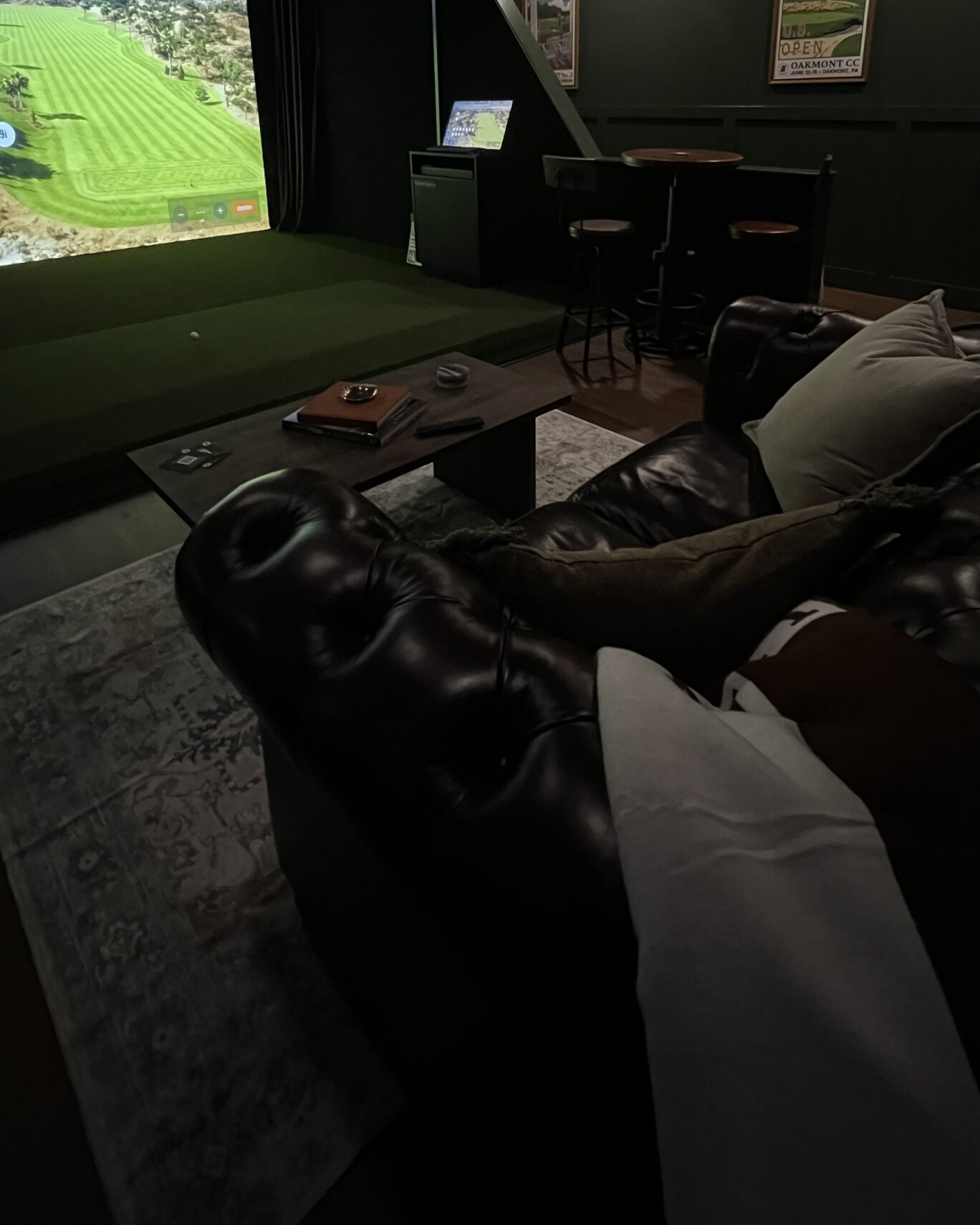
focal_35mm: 19
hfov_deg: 70.8
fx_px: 689
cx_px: 504
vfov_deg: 77.4
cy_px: 313
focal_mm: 1.57
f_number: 1.8
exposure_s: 1/40
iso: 1000
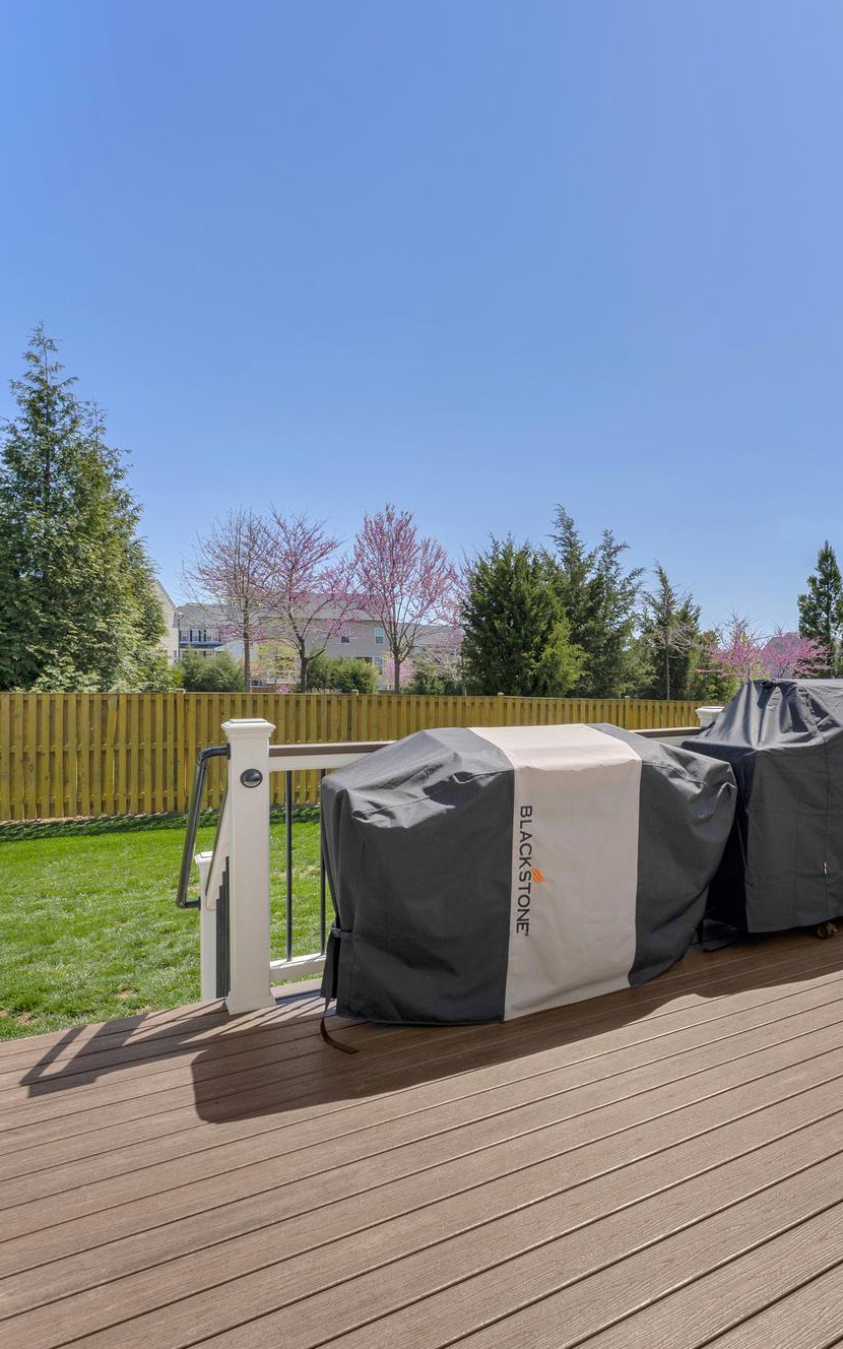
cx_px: 766
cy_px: 681
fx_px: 809
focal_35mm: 22
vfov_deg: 79.6
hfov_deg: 48.9
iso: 100
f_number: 8
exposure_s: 1/400
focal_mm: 14
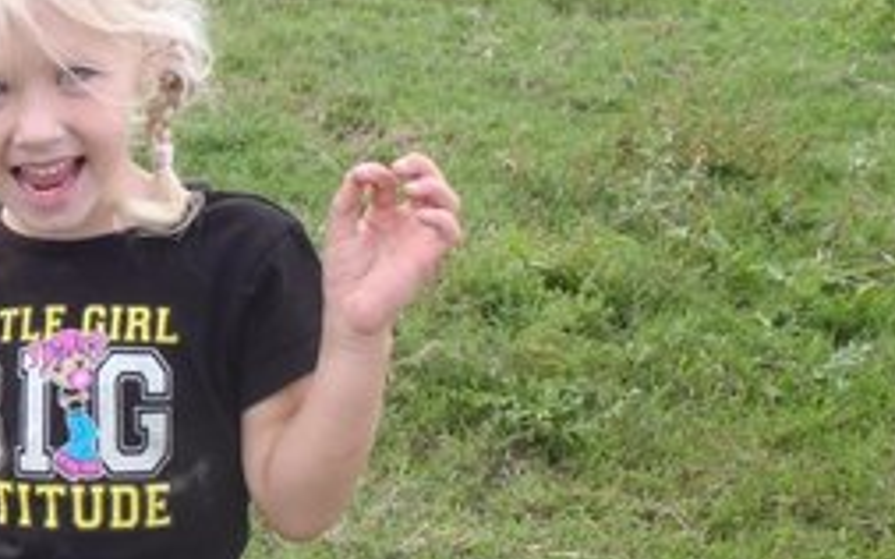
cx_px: -170
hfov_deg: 24.9
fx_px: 1829
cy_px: 361
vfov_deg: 17.3
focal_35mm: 75
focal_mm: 5
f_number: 3.9
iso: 80
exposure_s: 1/100
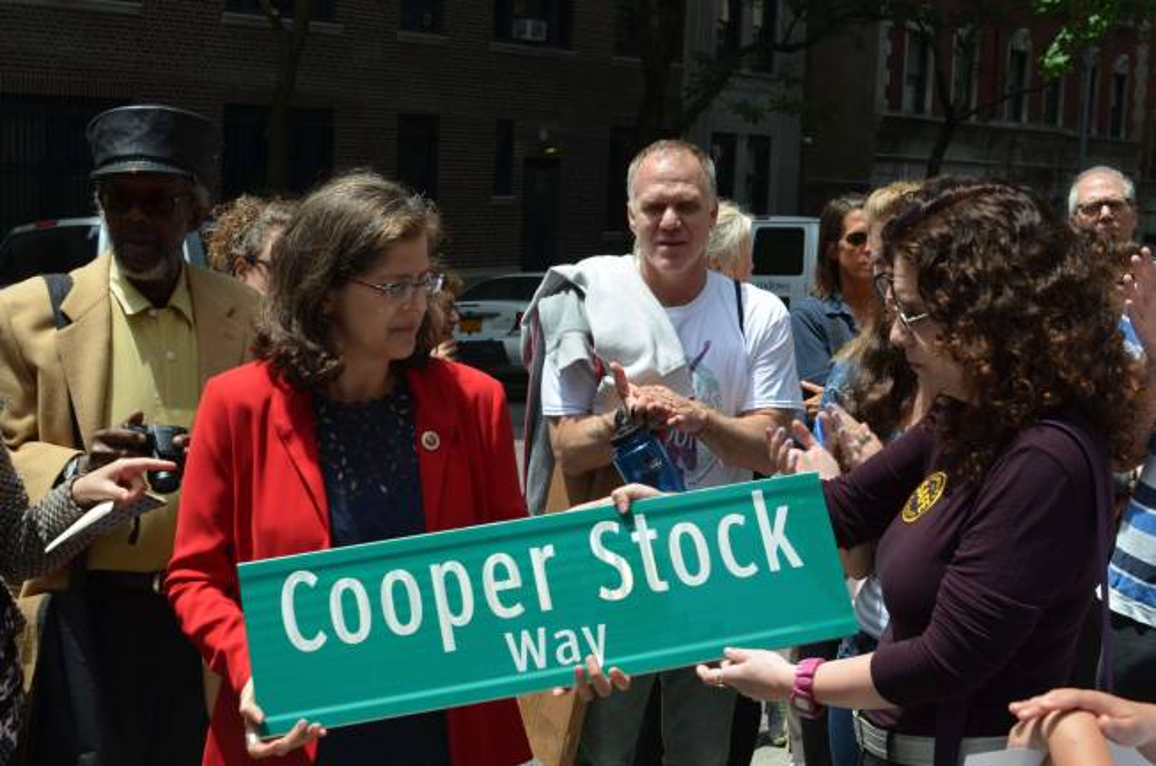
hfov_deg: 37.9
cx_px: 578
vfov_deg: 25.6
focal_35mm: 52
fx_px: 1683
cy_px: 383
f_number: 8
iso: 125
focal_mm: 35
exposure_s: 1/250
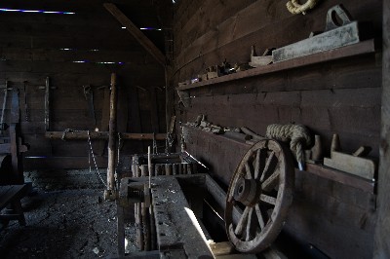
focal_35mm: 27
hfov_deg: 67.4
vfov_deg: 47.9
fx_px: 292
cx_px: 195
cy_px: 130
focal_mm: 18
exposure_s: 1/60
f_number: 3.5
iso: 100
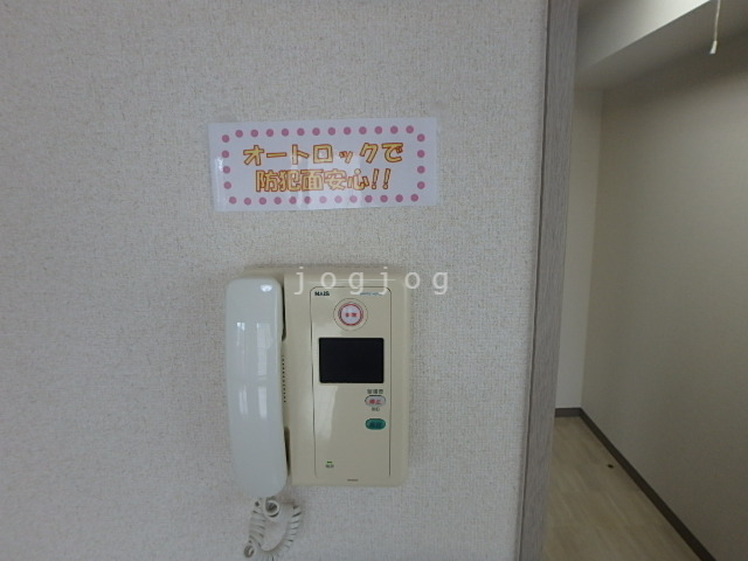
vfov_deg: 63.4
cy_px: 280
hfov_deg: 79.0
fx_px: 454
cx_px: 374
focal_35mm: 21
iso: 160
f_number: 3.5
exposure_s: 1/60
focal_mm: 3.7
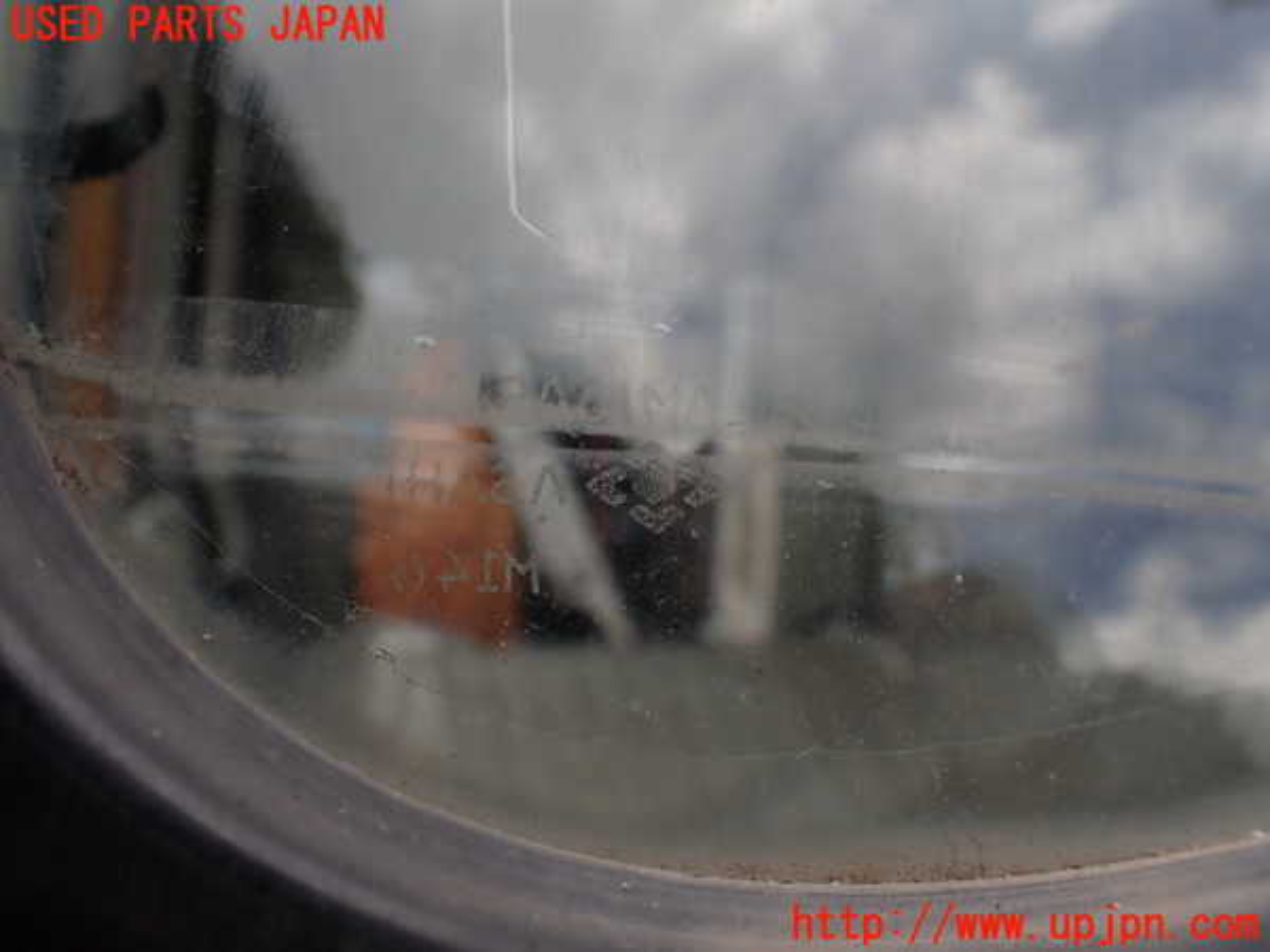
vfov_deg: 46.8
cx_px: 635
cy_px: 476
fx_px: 1101
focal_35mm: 30
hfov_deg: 60.0
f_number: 3.2
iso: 100
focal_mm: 5.4
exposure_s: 1/500
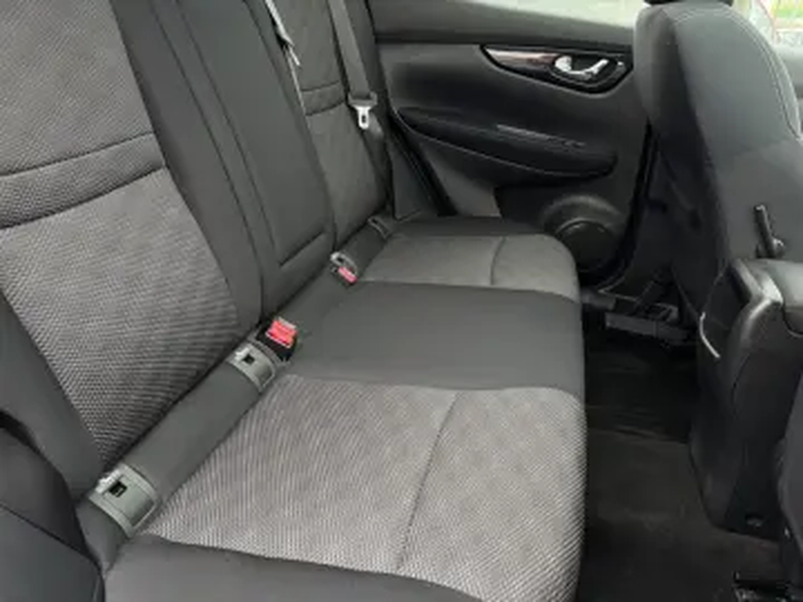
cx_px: 402
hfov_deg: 71.6
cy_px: 301
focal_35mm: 24
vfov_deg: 56.8
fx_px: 557
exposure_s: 1/60
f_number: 1.78
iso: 320
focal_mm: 6.76
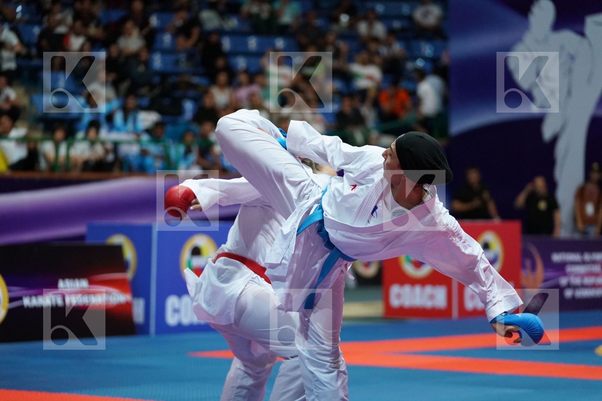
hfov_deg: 16.3
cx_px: 301
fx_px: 2107
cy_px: 200
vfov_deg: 10.9
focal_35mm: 126
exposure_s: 1/1000
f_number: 2.8
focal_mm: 126
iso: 5000
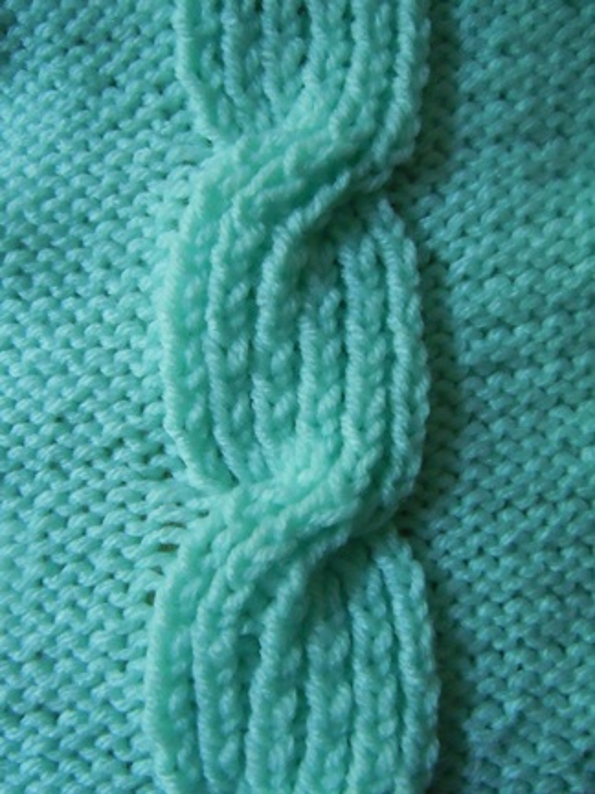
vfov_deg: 60.0
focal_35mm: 30
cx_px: 298
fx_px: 688
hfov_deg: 46.8
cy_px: 397
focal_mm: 5.4
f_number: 3.5
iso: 800
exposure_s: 1/40
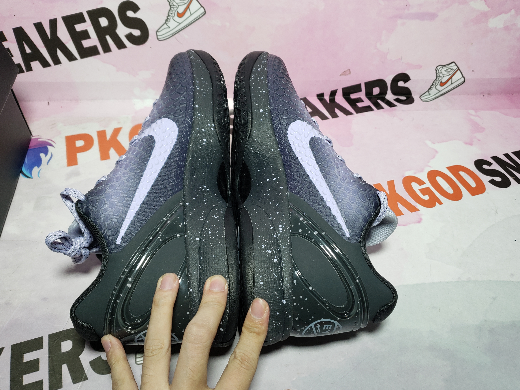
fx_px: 406
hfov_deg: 65.3
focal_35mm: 27
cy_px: 189
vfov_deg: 51.3
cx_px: 262
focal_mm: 4.3
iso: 50
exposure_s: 1/413
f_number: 1.5
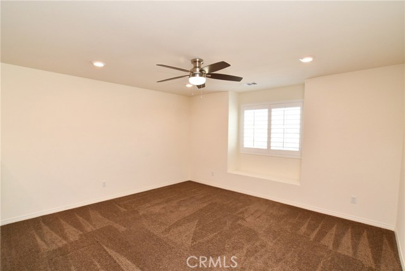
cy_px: 136
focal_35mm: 16
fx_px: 186
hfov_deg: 95.0
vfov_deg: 72.1
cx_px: 202
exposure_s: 1/60
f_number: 7.1
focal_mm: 11
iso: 800
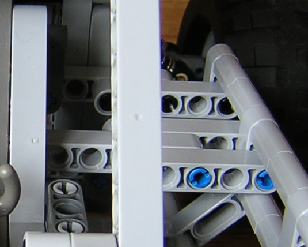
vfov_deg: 14.7
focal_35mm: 105
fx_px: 957
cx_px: -25
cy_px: 122
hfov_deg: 17.7
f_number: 2.6
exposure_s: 1/5.3
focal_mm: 4.7
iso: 100
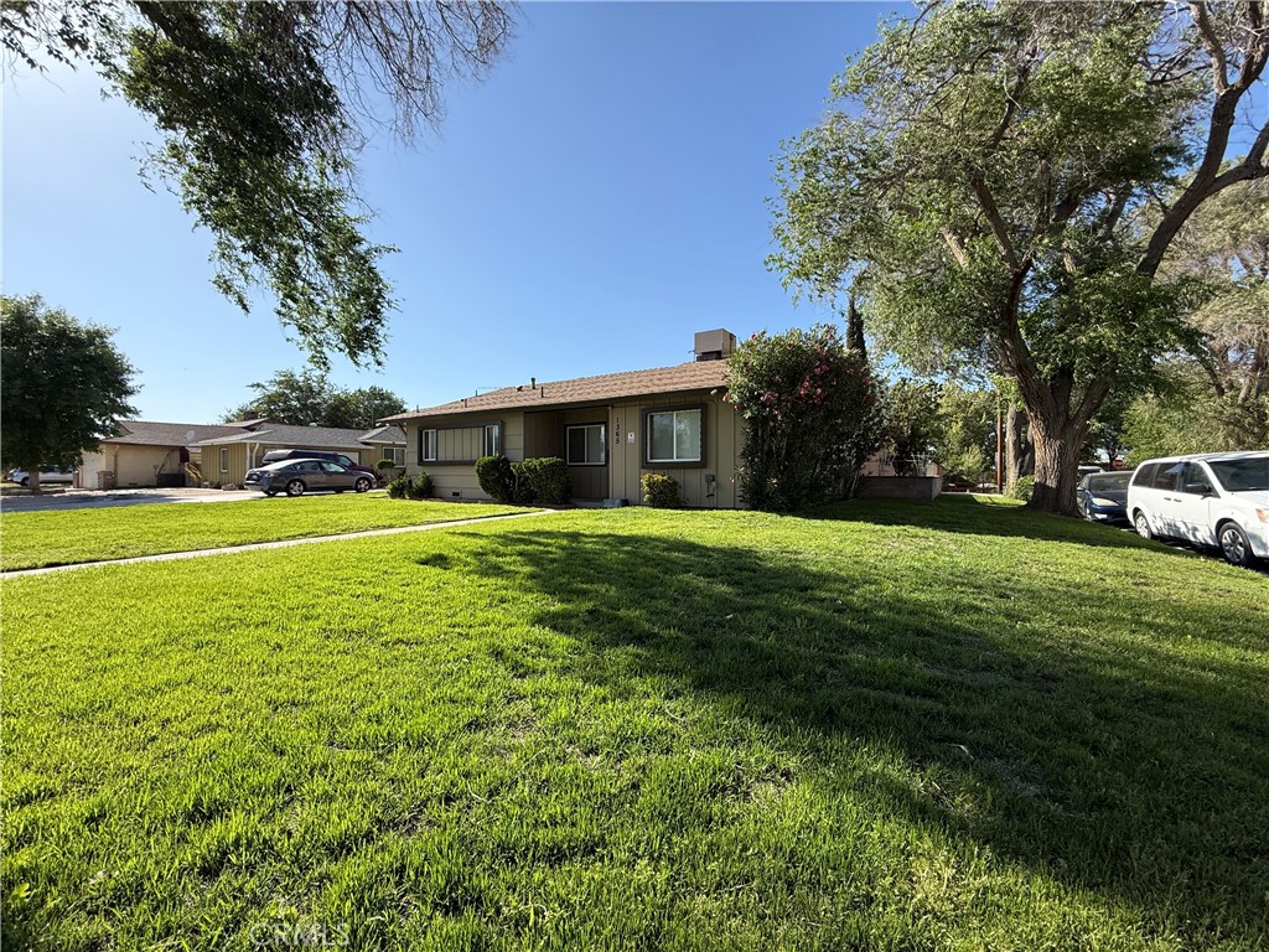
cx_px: 634
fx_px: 513
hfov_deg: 102.1
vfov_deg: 85.7
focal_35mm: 14
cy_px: 476
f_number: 2.2
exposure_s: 1/1145
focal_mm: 2.22
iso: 50
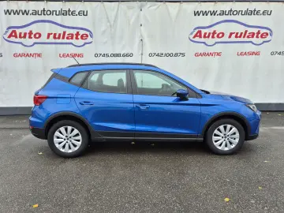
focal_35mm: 23
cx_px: 142
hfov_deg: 73.9
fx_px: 189
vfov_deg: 58.9
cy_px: 106
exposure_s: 1/251
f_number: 1.8
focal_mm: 5.4
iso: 25
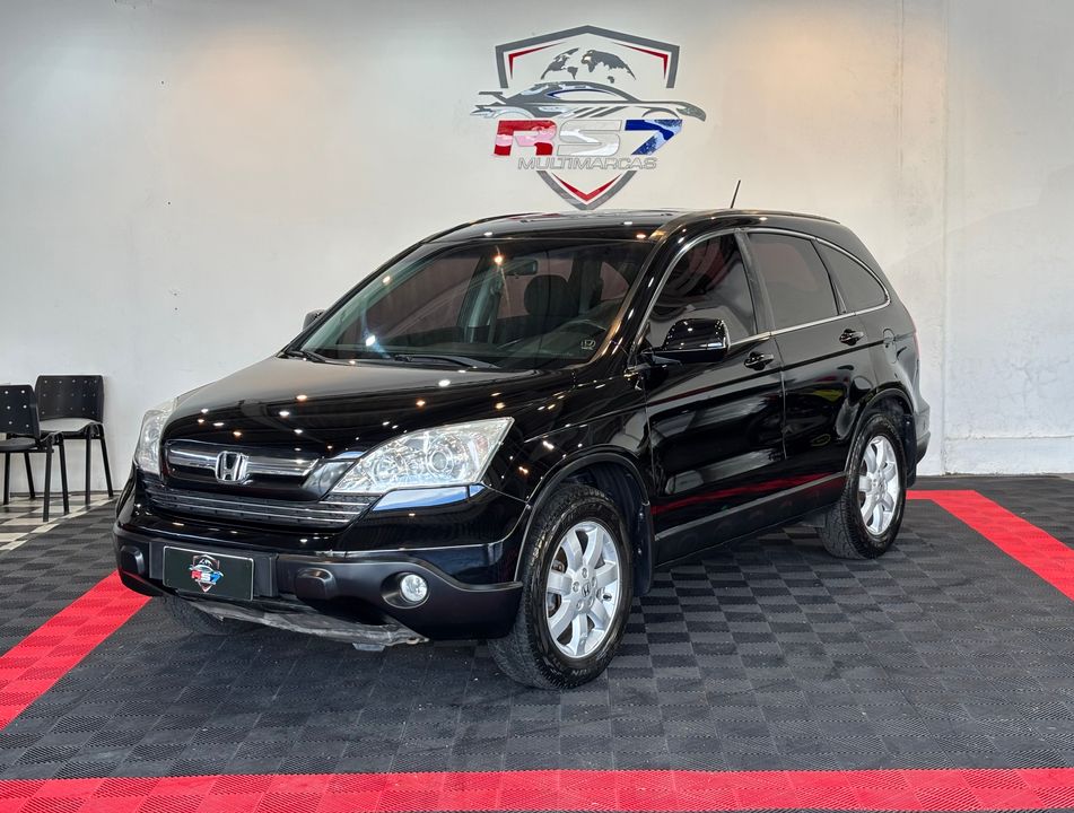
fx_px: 1619
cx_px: 537
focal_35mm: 52
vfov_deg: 28.2
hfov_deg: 36.7
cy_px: 406
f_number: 1.6
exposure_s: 1/122
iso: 25
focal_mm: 5.96
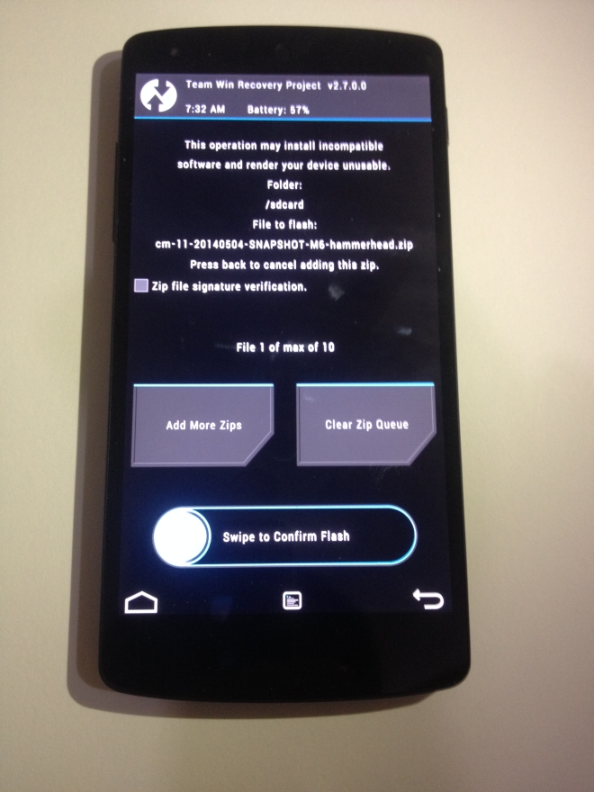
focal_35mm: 35
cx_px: 297
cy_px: 396
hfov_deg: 40.7
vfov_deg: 52.6
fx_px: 801
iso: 125
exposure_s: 1/20
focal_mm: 4.28
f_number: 2.4
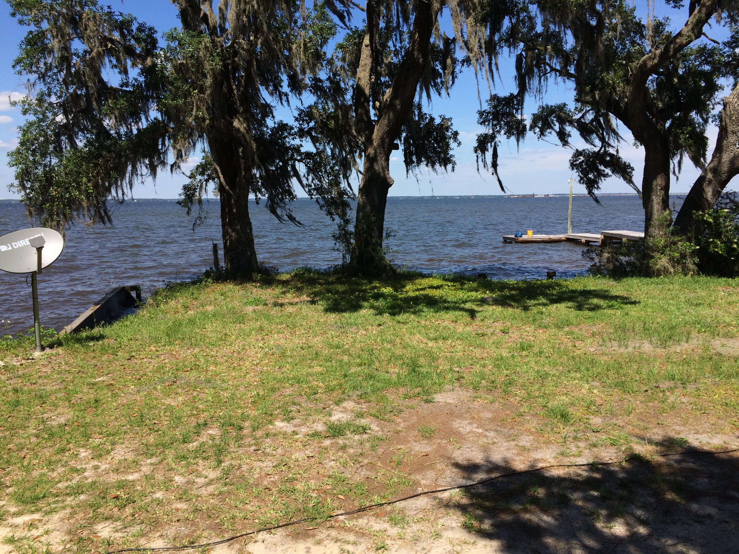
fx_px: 619
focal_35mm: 29
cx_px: 370
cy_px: 277
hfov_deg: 61.7
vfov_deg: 48.2
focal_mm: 4.15
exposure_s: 1/1786
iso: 32
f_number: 2.2
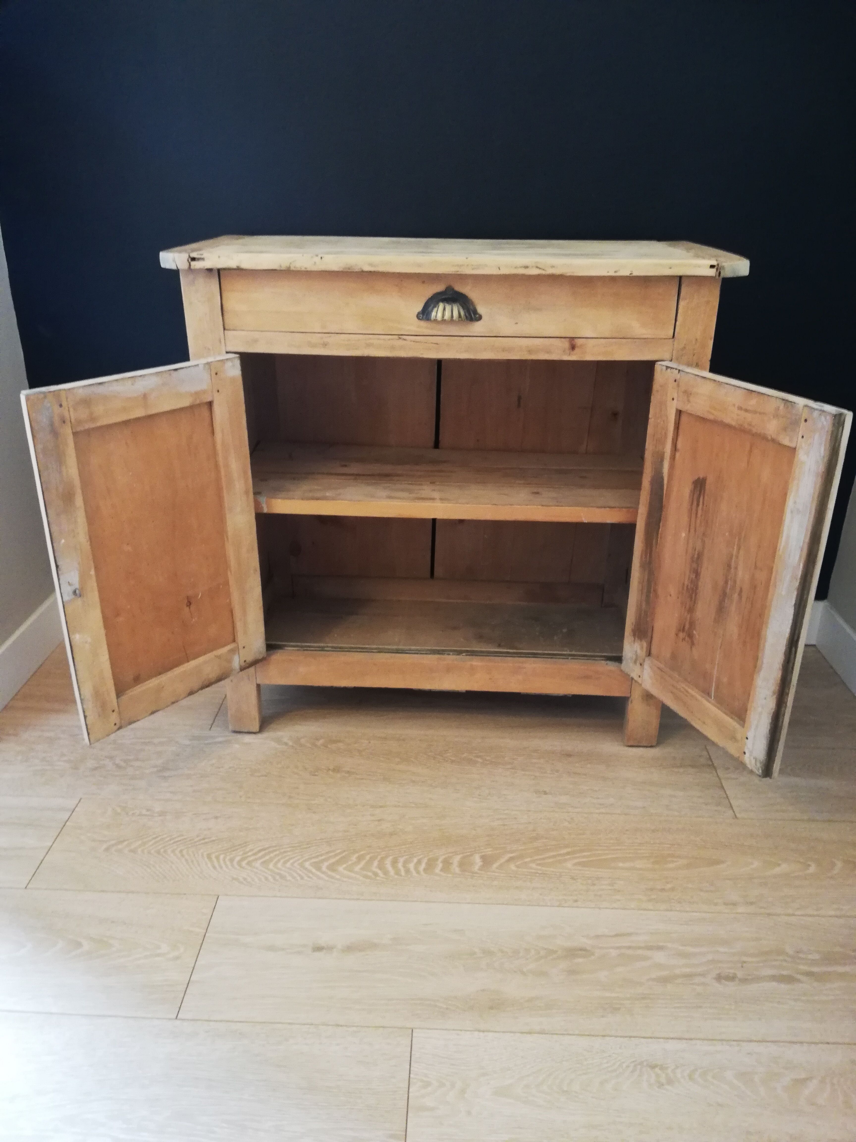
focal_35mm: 26
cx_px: 428
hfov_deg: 53.1
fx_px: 857
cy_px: 571
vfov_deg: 67.3
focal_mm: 3.81
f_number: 2.2
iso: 500
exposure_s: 1/25
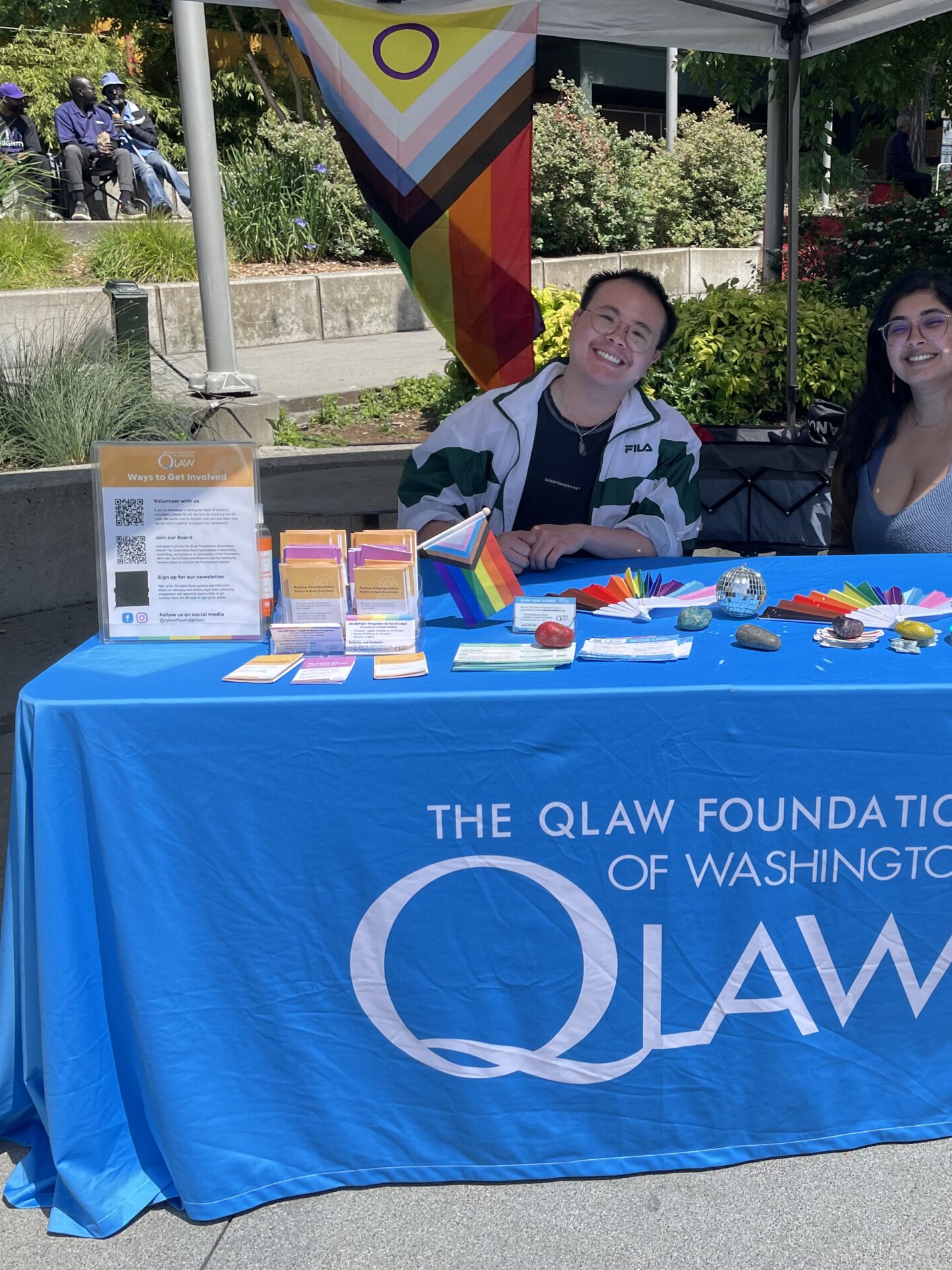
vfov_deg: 52.6
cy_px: 634
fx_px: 1284
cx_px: 750
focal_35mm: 35
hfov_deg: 39.2
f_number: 1.6
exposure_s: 1/2681
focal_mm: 4.2
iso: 32
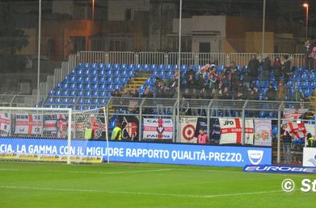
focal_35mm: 230
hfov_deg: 9.0
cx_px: 190
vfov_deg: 5.9
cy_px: 58
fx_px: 2010
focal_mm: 105
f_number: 5.6
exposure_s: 1/50
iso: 800
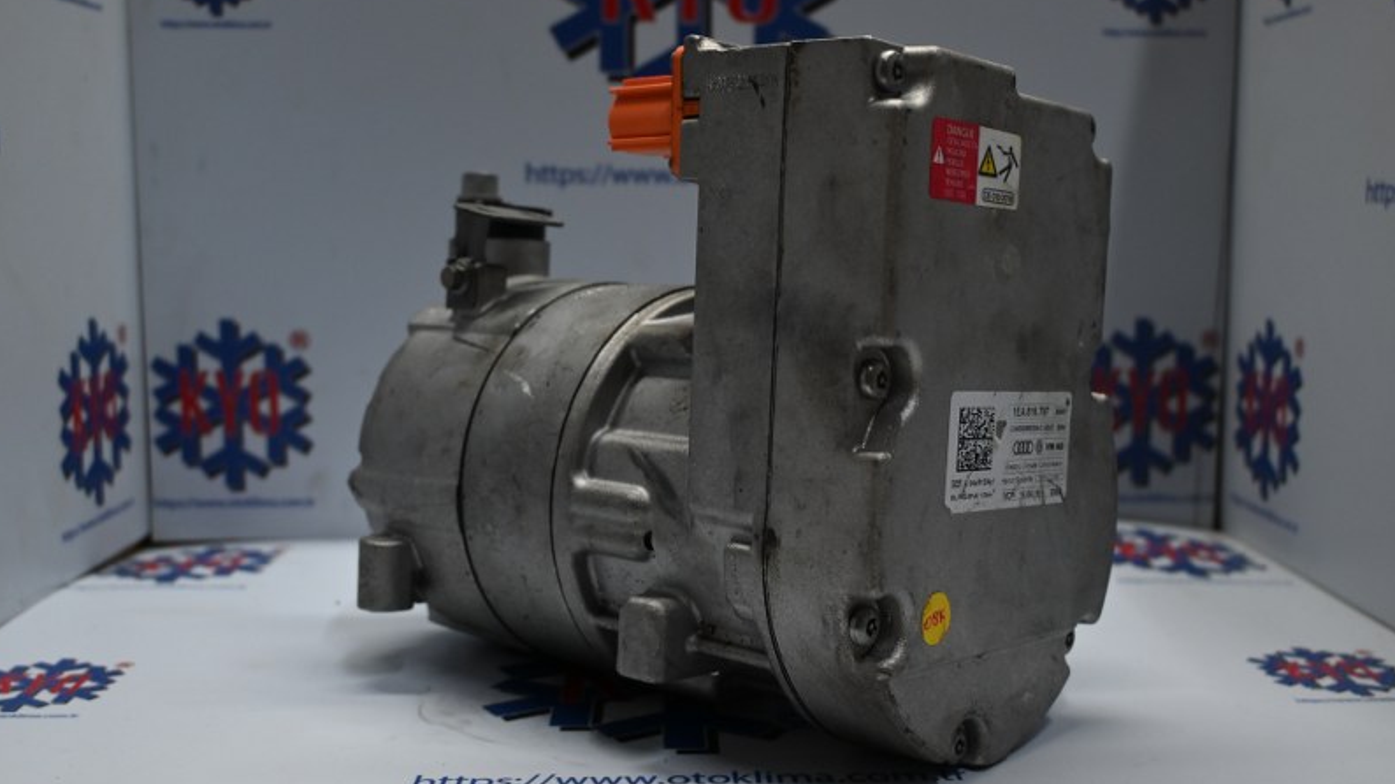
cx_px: 698
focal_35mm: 39
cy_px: 386
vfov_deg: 30.6
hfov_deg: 51.9
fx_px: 1434
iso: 640
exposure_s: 1/125
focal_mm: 24.5
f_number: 4.2
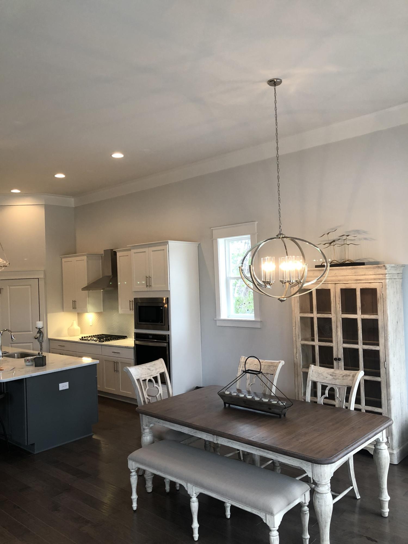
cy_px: 272
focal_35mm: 28
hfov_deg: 49.7
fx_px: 440
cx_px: 204
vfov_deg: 63.4
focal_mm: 3.99
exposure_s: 1/30
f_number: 1.8
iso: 32
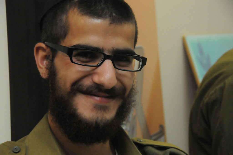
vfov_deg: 10.1
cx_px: 116
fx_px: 873
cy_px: 78
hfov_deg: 15.2
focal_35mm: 135
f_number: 9
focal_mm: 90
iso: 3200
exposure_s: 1/200
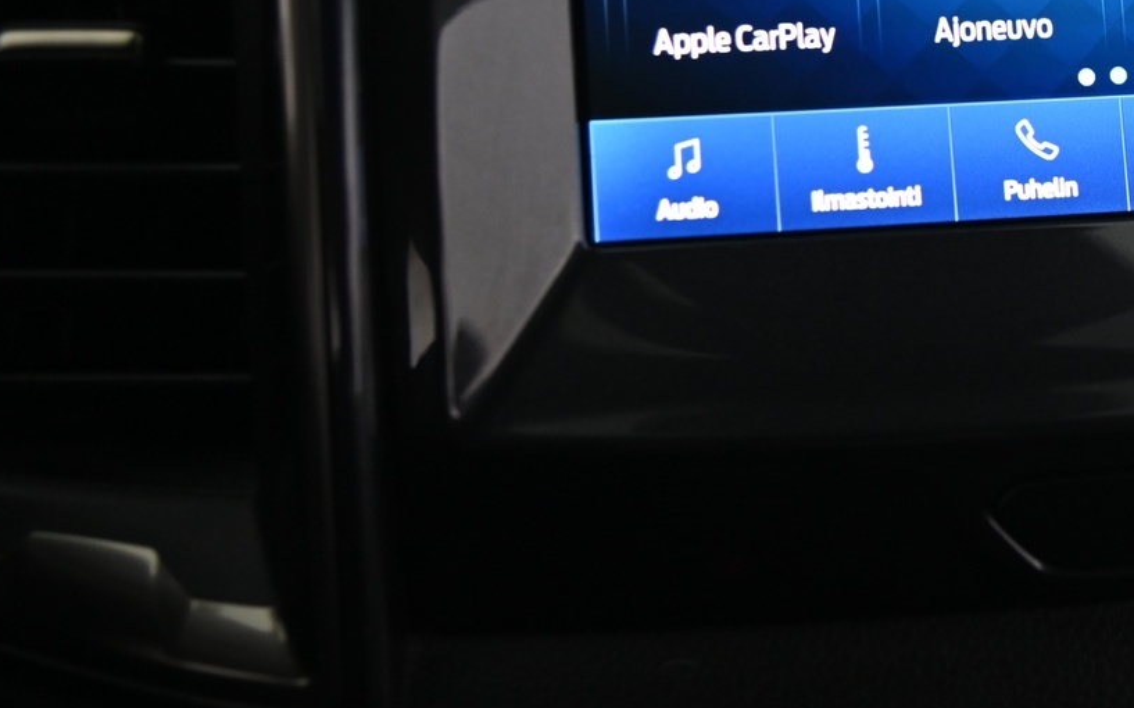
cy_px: 146
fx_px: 2502
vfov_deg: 16.0
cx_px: 1063
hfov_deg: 24.6
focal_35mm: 81
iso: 2000
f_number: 4
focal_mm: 40
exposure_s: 1/30
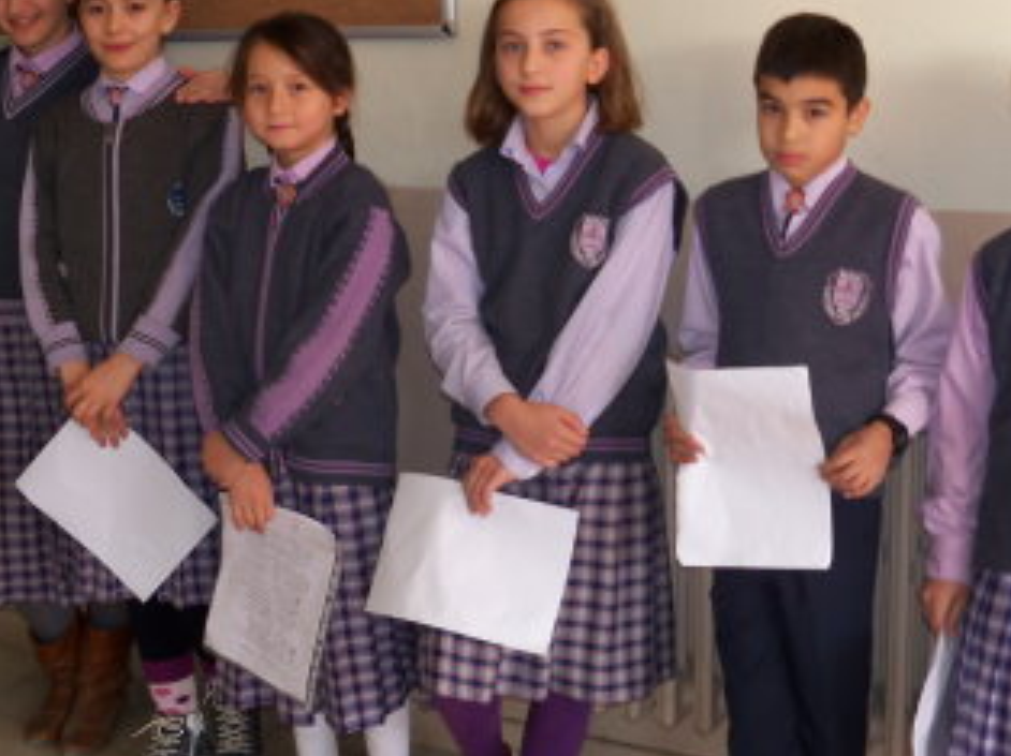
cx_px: 509
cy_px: 191
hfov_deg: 35.6
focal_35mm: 54
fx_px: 1576
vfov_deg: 26.7
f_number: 3.5
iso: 64
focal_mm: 6.2
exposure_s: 1/30
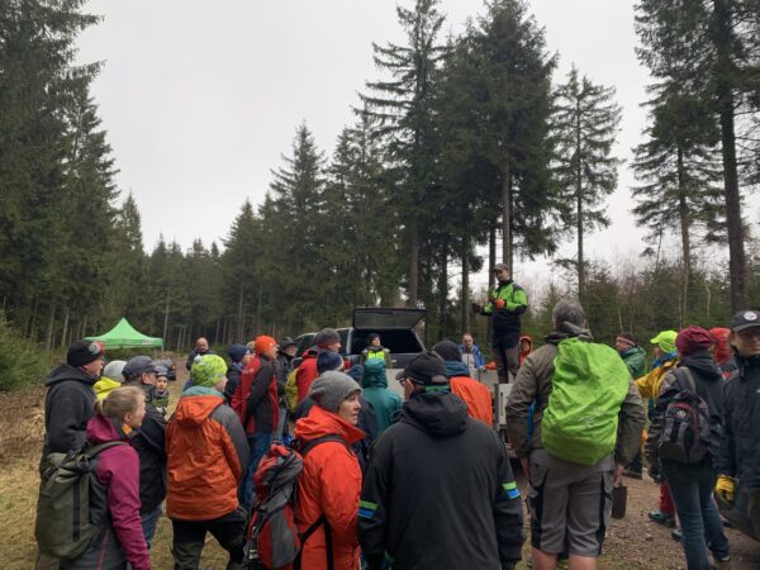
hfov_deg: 67.3
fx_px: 571
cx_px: 380
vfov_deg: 53.1
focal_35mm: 26
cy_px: 285
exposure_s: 1/301
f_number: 1.8
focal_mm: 4.25
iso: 25
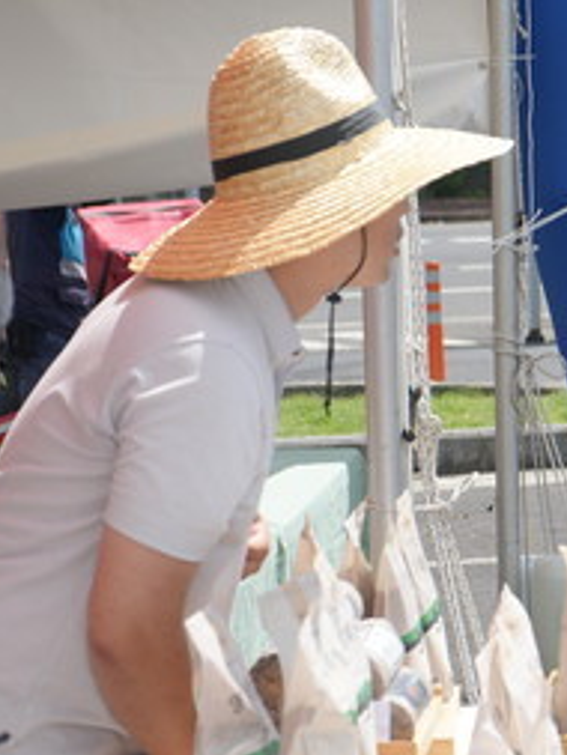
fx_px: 3033
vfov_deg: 14.1
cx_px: 627
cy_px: 543
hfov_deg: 10.5
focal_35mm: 139
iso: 100
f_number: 5.6
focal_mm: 61
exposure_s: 1/500
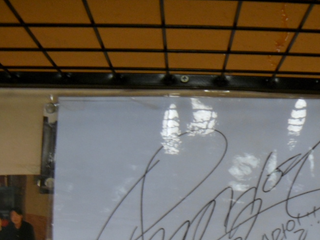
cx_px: 215
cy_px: 182
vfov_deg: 23.8
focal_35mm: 61
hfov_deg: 31.4
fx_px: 564
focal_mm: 6.6
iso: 200
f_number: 3.5
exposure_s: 1/6
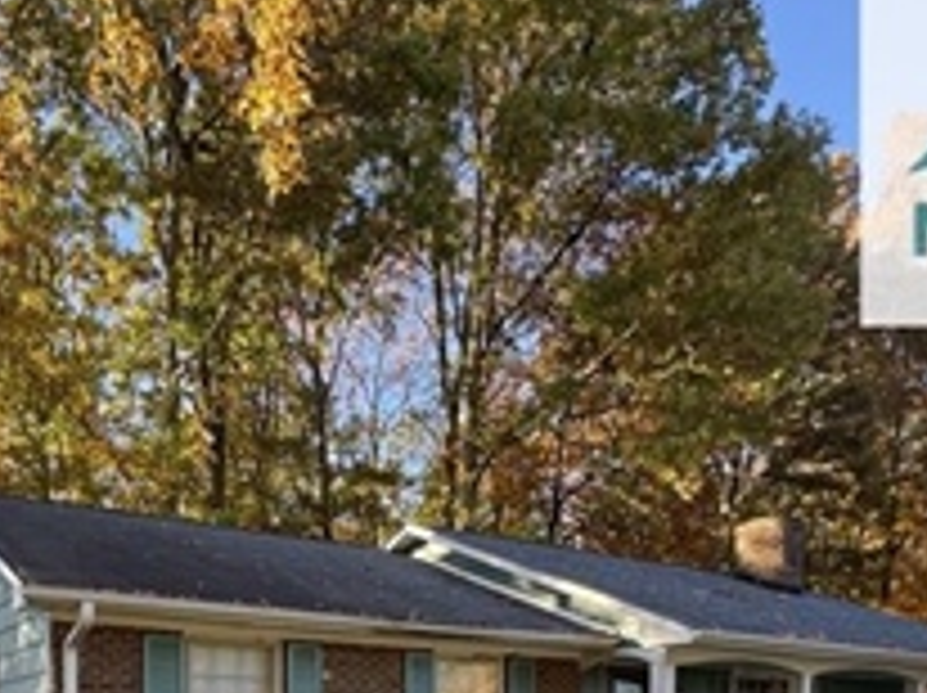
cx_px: 297
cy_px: 772
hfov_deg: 52.8
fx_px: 909
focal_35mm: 34
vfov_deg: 35.4
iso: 40
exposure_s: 1/113
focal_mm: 2.22
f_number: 2.2
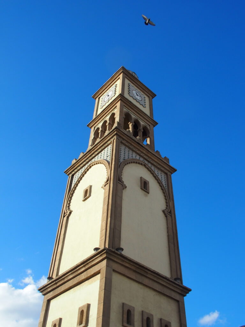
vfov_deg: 52.6
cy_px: 164
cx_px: 122
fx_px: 330
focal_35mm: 35
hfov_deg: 40.7
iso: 100
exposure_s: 1/400
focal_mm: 7.4
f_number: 4.5
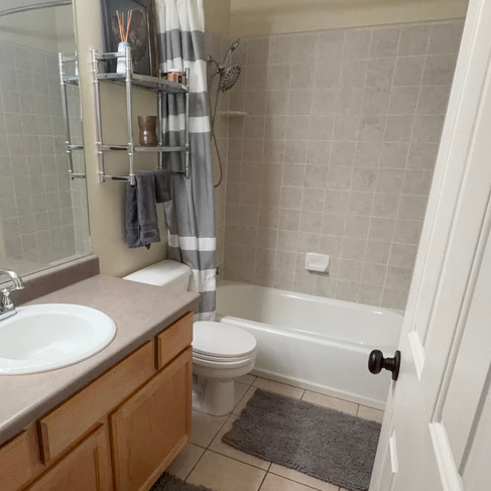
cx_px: 205
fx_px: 417
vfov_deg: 60.5
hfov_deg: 60.6
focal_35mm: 26
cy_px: 289
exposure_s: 1/100
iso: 320
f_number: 2.2
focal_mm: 2.22
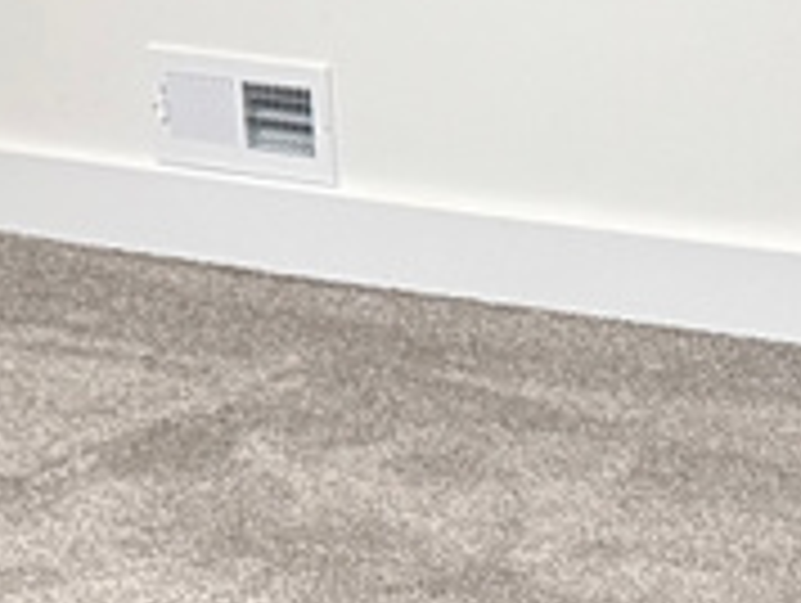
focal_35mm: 138
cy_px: -176
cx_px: 1755
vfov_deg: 10.5
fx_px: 3198
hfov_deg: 12.1
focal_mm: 6.76
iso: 1600
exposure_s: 1/30
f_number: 1.78
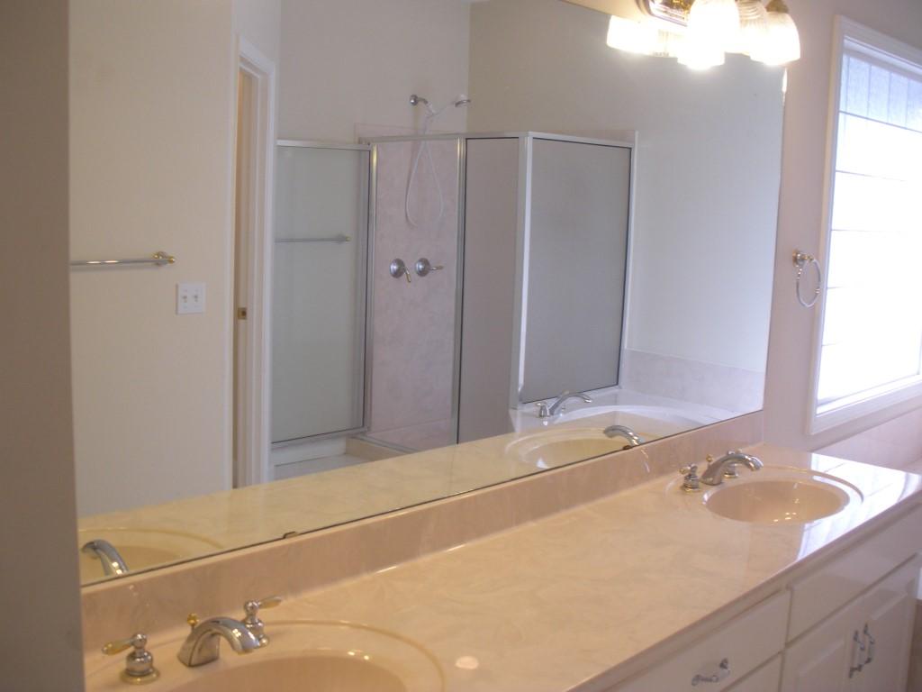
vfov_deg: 39.7
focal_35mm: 36
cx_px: 461
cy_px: 346
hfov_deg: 51.4
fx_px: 959
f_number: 3.5
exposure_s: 1/61
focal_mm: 6.3
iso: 130
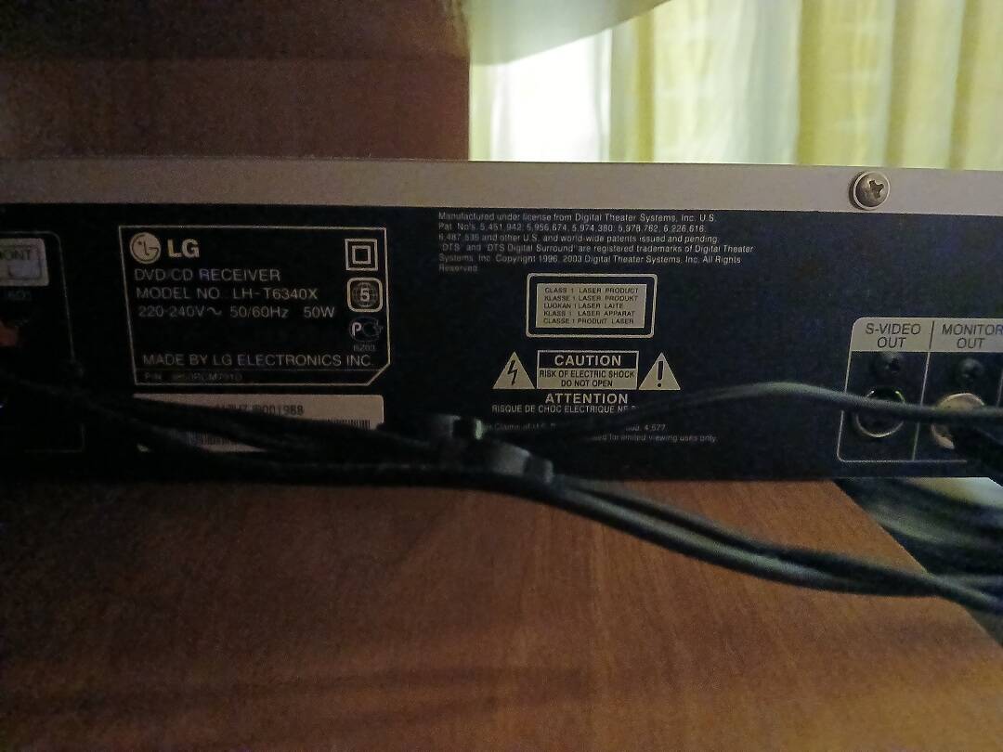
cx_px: 502
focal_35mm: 26
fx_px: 753
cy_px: 376
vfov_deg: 53.1
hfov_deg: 67.3
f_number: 1.8
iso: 1600
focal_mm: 3.98
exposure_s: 1/16.7
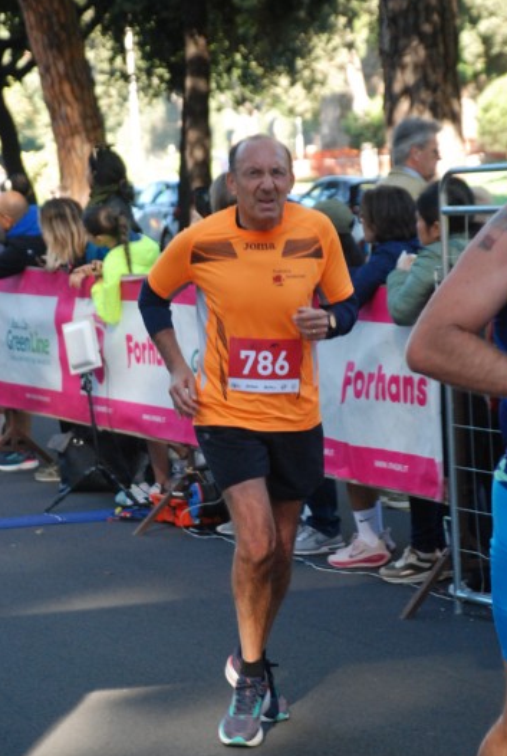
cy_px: 420
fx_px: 3061
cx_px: 264
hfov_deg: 9.5
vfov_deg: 14.1
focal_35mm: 146
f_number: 5.6
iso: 1000
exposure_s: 1/200
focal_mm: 85
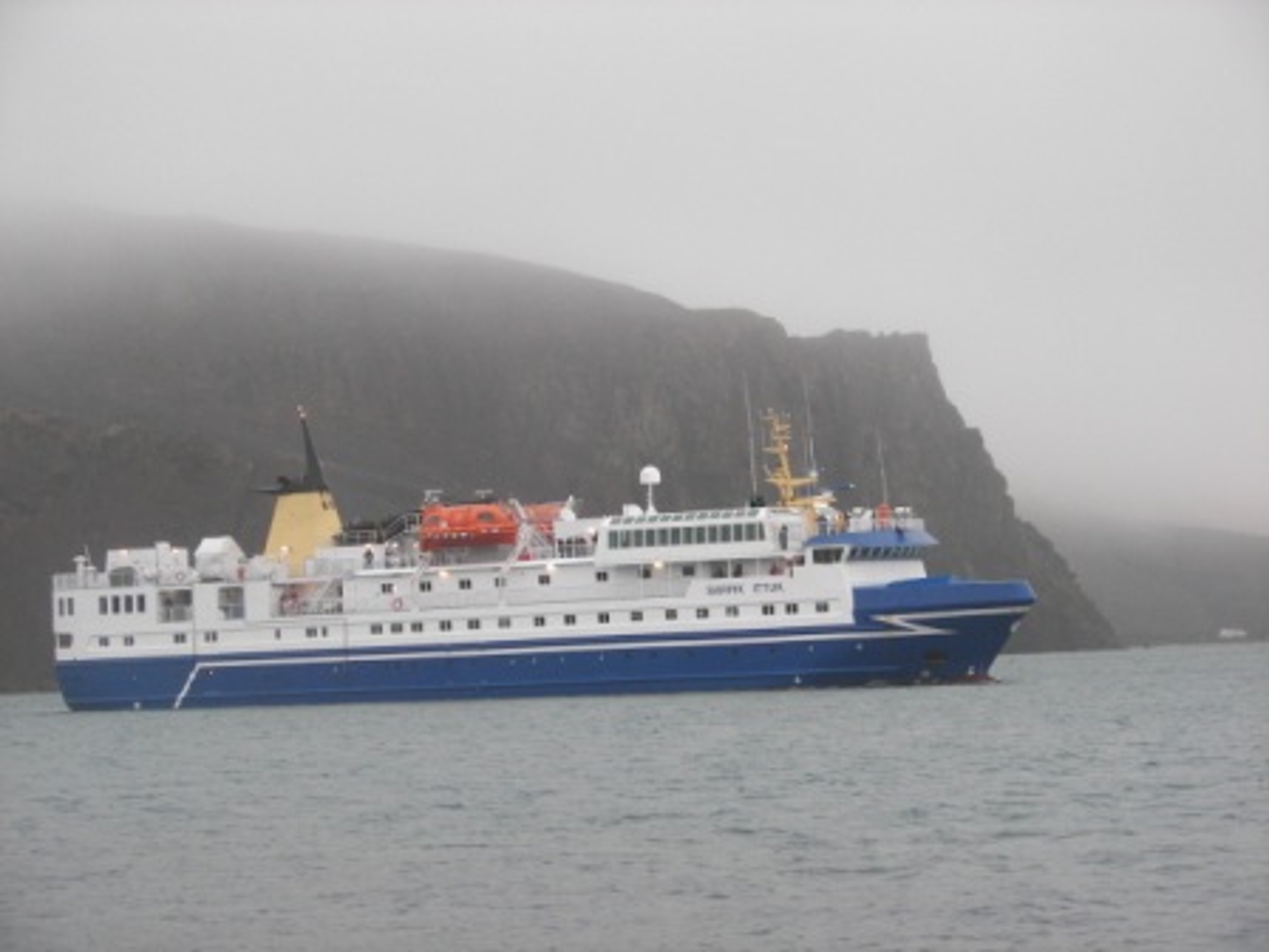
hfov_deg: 16.3
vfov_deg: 12.2
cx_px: 634
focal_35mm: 121
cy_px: 476
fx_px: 4436
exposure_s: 1/125
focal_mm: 20.1
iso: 100
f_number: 3.2
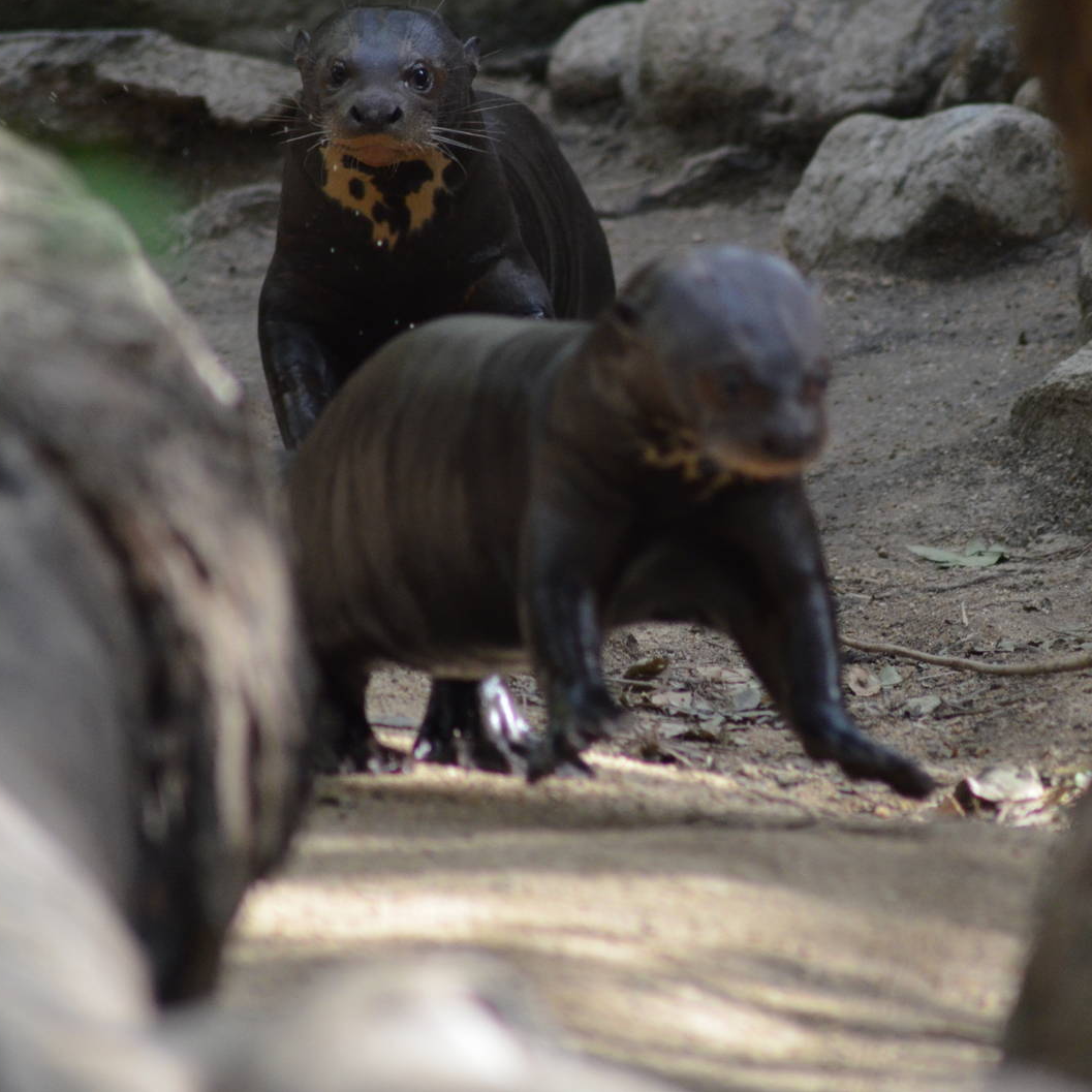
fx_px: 20629
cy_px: 545
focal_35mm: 578
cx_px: 679
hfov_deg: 3.0
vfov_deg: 3.0
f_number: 5.6
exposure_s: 1/500
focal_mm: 300
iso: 1600
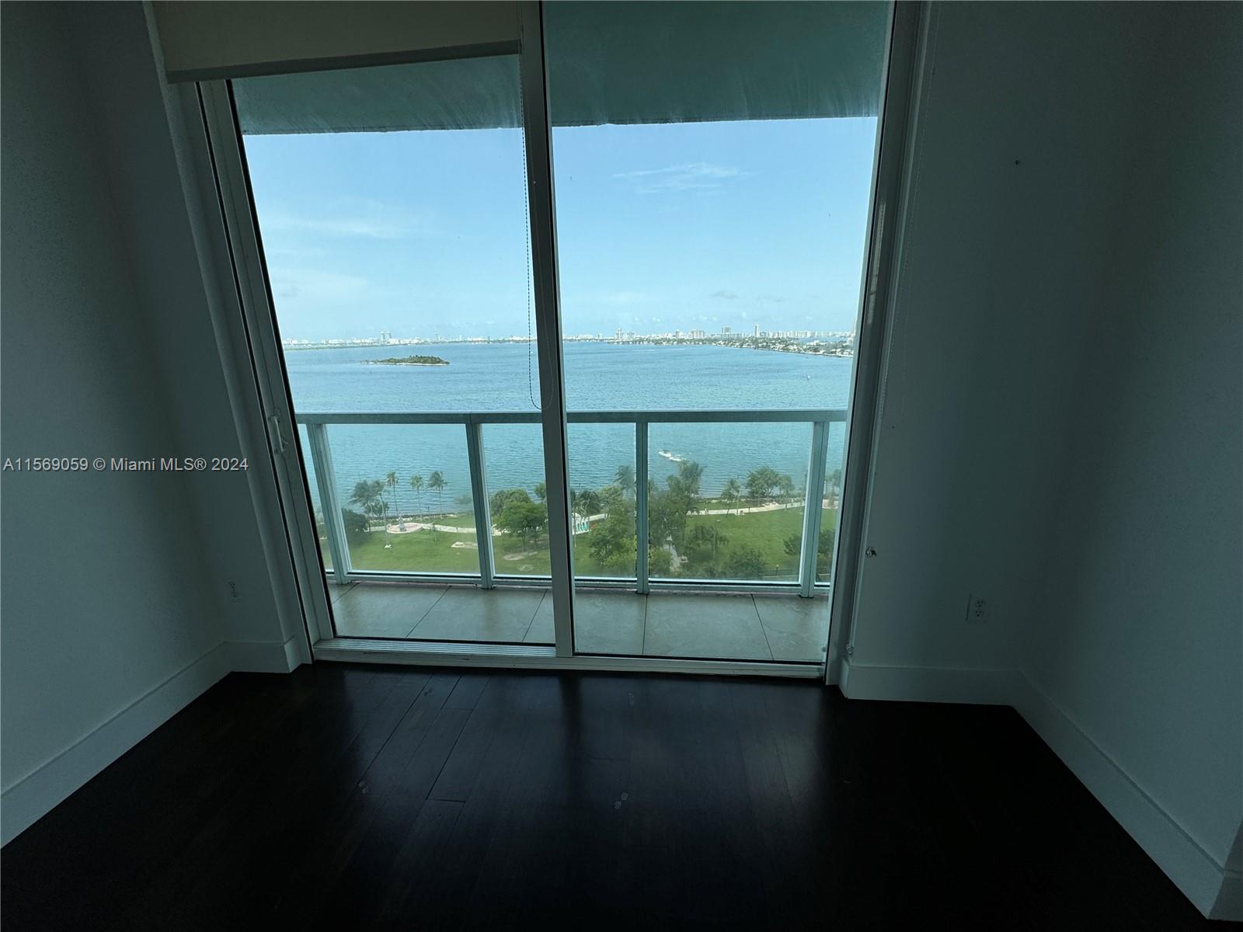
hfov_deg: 102.1
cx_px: 622
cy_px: 466
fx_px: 503
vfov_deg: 85.7
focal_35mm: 14
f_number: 2.2
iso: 50
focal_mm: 2.22
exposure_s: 1/591
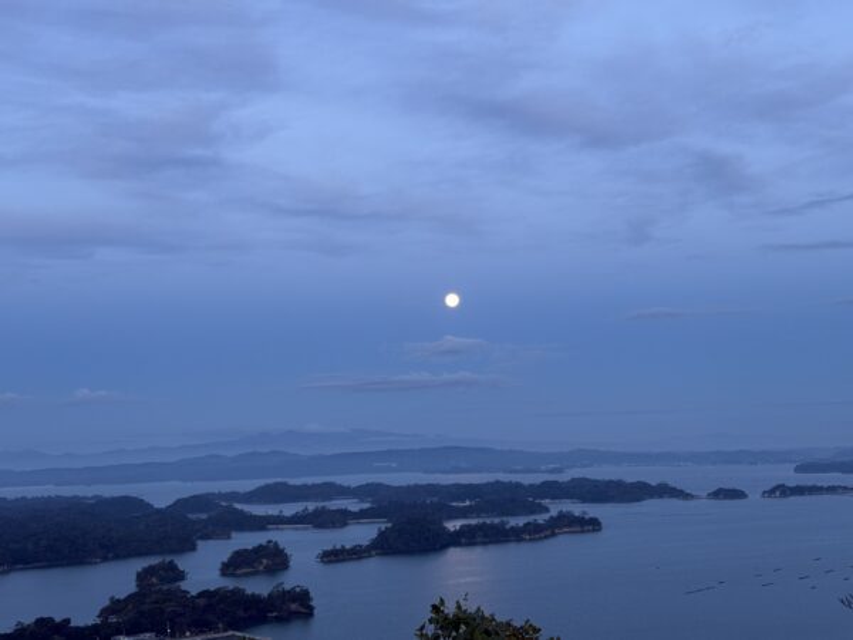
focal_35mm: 48
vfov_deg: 30.3
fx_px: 1183
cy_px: 320
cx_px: 426
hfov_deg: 39.7
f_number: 1.78
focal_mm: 6.76
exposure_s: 1/60
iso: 125
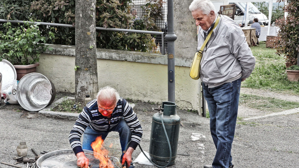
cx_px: 149
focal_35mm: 60
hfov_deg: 34.9
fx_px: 476
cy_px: 90
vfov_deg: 20.0
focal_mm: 9.8
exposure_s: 1/125
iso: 100
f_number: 7.1
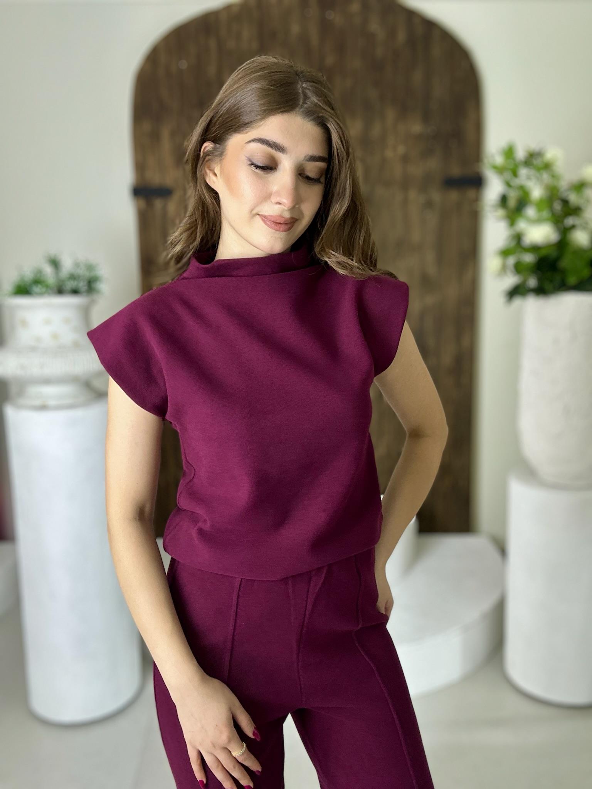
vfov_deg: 60.0
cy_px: 394
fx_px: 684
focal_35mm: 30
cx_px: 296
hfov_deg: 46.8
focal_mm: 2.69
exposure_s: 1/121
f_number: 1.9
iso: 25
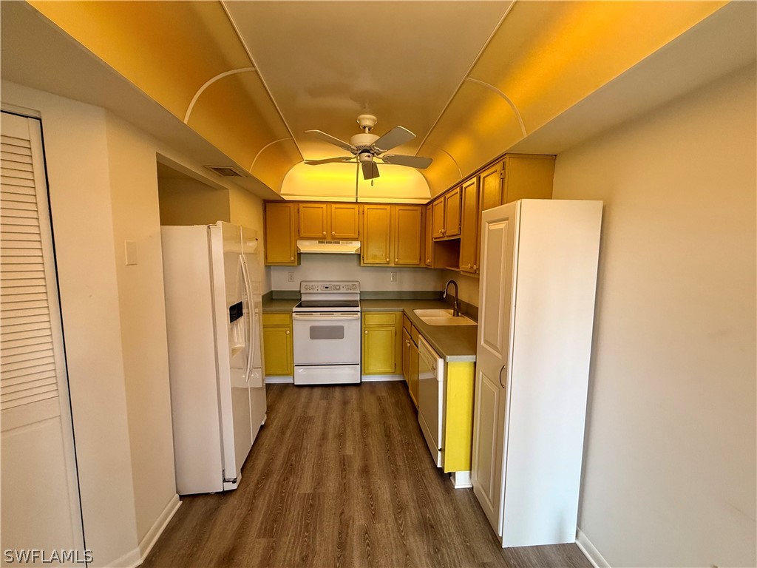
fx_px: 306
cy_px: 284
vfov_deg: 85.7
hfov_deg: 102.1
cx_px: 378
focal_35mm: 14
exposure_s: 1/120
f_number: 2.2
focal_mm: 2.22
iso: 250
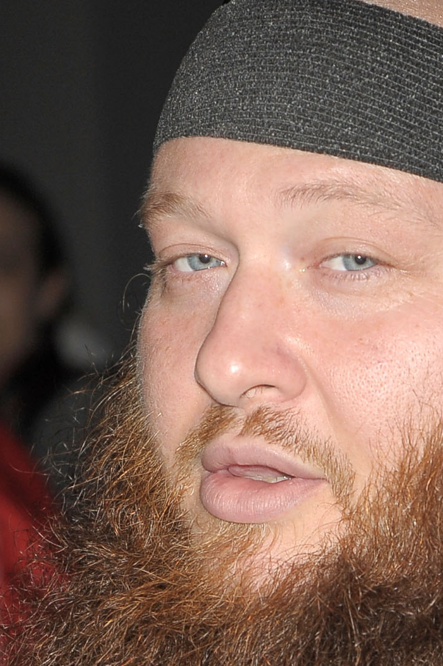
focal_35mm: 253
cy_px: 491
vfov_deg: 8.1
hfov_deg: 5.4
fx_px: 4676
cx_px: 270
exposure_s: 1/60
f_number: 6.3
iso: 640
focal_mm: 92
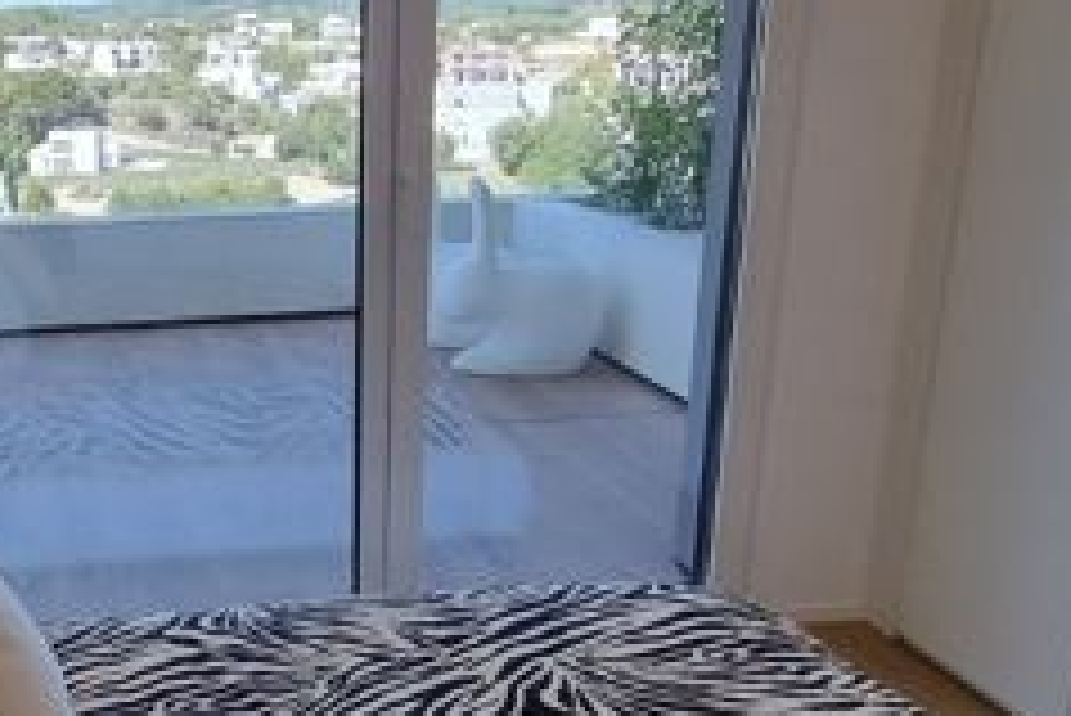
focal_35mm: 40
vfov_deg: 33.4
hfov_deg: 44.3
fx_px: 1191
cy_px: 419
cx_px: 115
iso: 50
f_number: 2.2
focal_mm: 2.2
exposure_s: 1/376
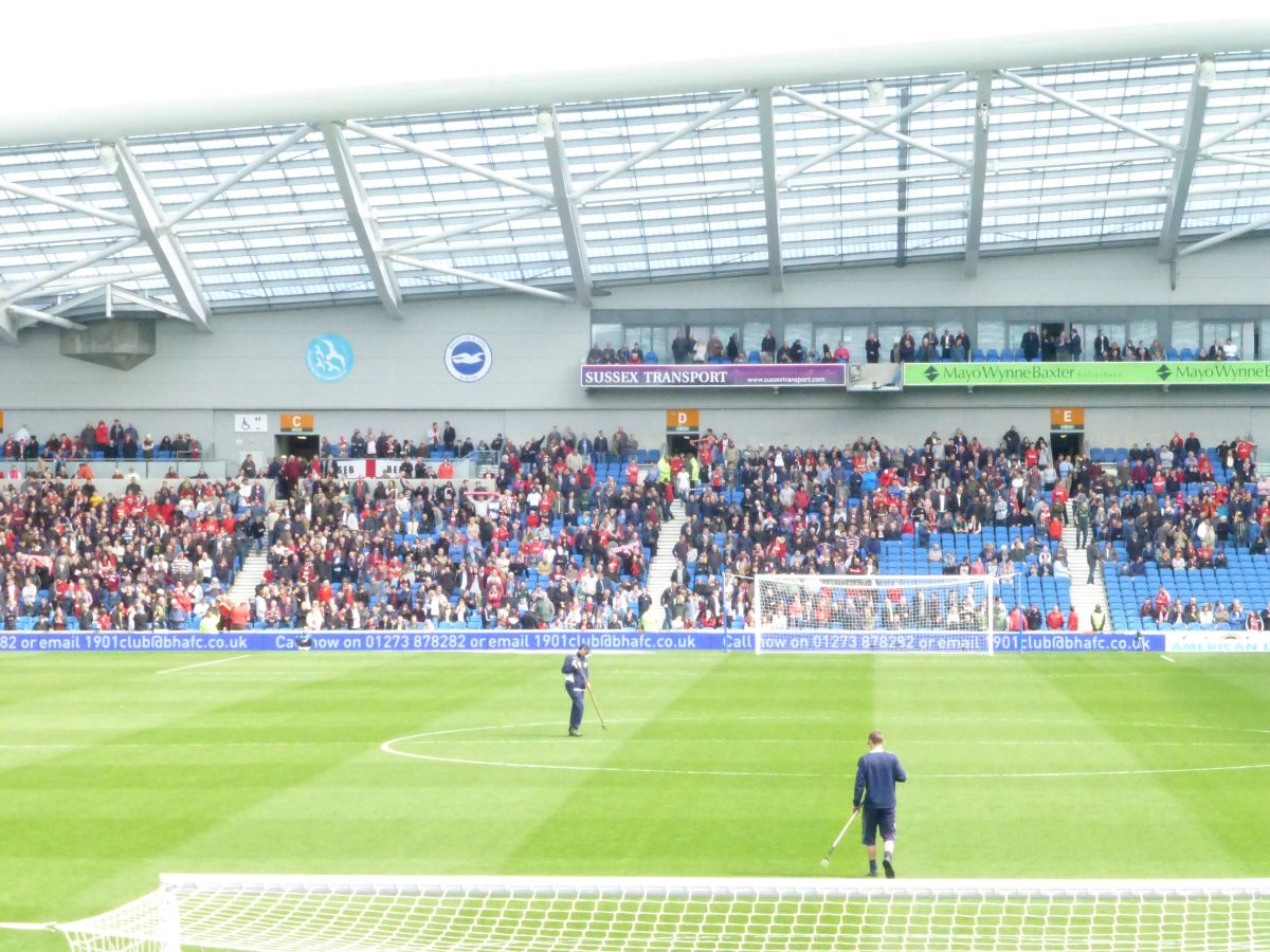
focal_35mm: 109
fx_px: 3999
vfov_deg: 13.6
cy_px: 476
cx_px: 635
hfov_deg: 18.0
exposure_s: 1/2000
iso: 1600
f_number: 6.3
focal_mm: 19.4
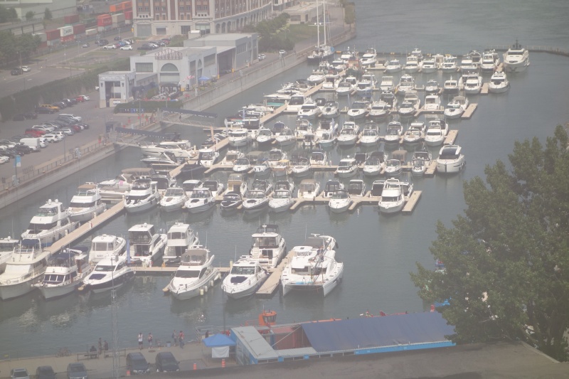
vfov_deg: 13.7
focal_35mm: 100
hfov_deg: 20.4
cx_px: 284
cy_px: 190
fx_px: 1580
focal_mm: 36.97
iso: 125
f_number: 4.9
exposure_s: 1/500
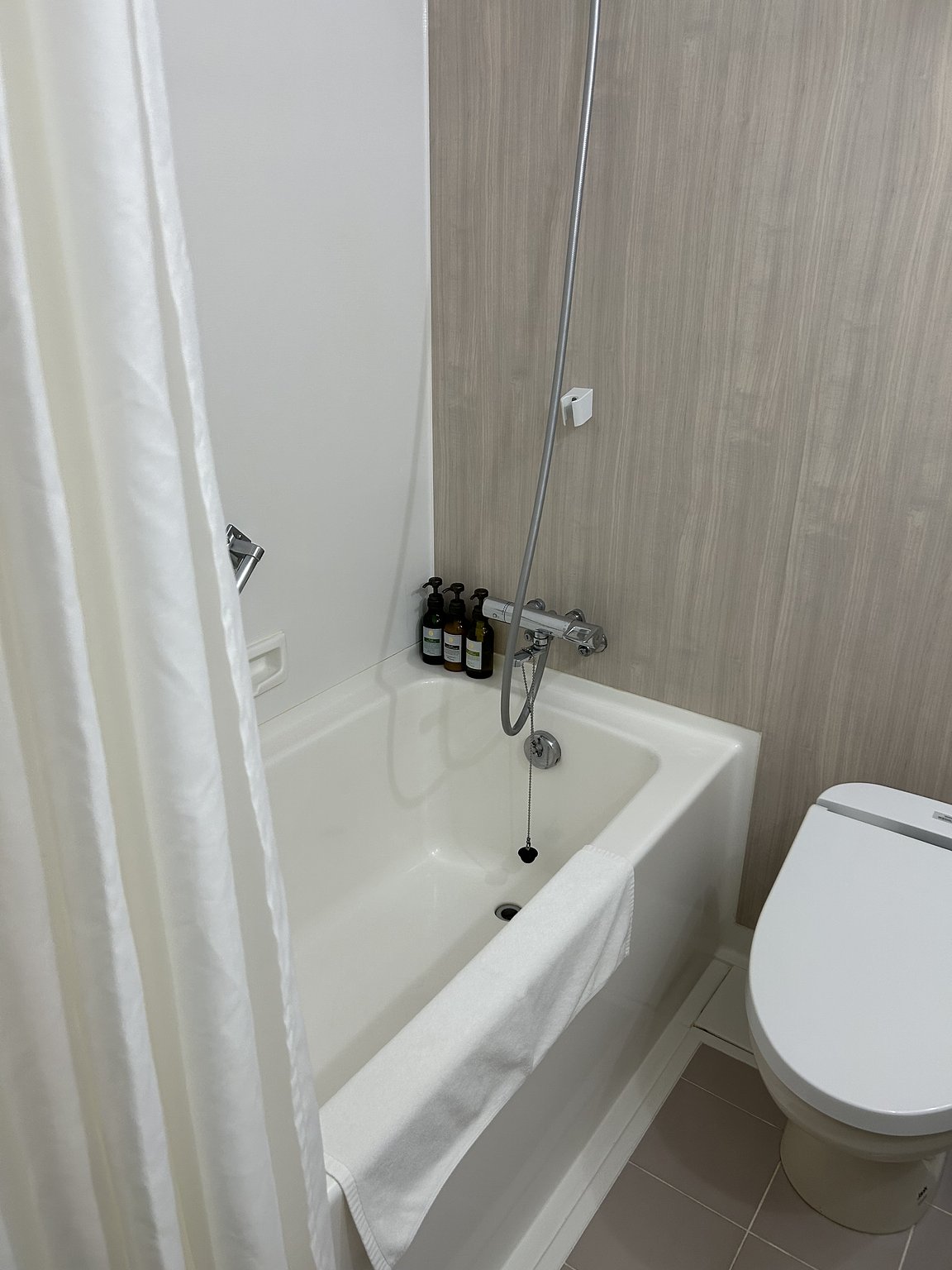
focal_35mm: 26
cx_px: 476
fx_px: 953
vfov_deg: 67.3
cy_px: 635
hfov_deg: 53.1
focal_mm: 5.7
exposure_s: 1/121
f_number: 1.5
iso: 125
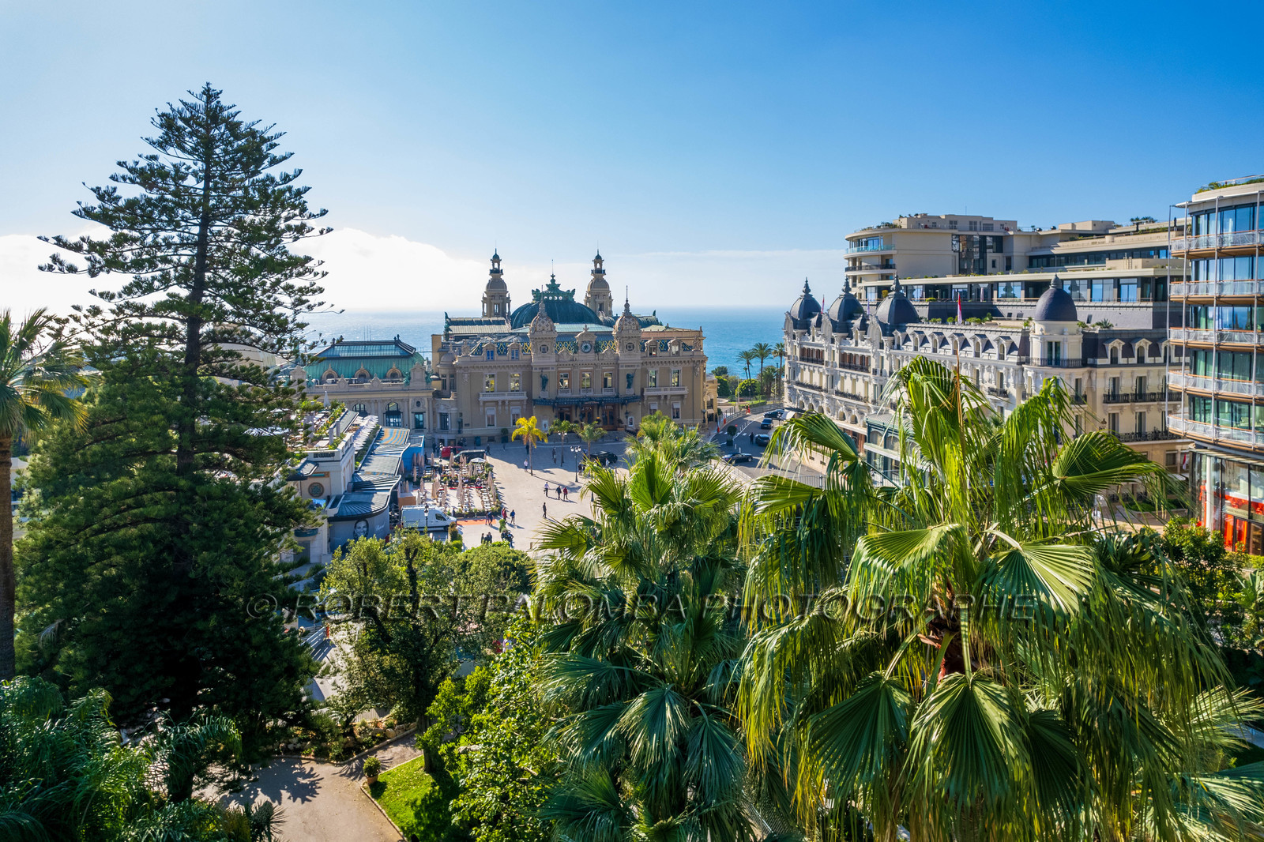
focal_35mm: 22
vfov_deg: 57.2
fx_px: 772
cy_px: 421
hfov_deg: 78.6
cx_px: 632
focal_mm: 8.4
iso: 100
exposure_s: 1/1250
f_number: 2.8
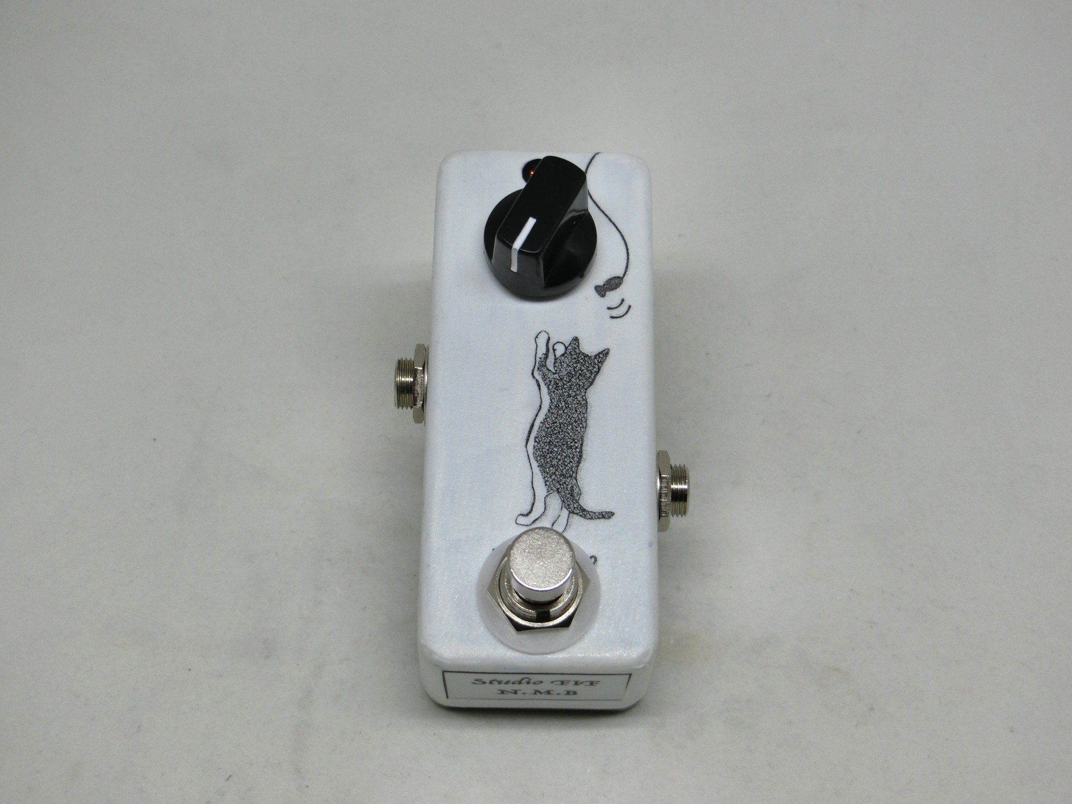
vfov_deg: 28.0
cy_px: 402
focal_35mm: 52
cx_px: 536
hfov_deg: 36.8
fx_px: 1610
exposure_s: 1/125
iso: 80
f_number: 4.7
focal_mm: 9.3
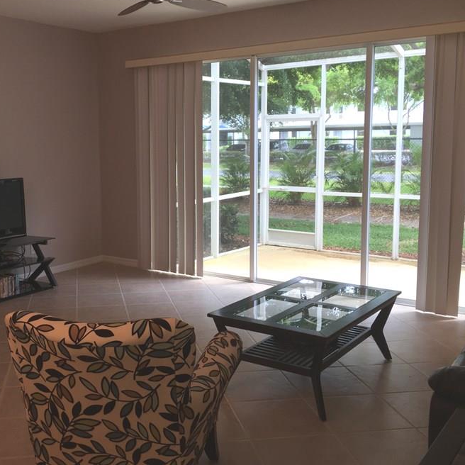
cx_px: 159
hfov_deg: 41.4
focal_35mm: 40
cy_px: 216
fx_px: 608
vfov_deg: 41.8
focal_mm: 4.15
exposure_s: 1/34
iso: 25
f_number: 2.2
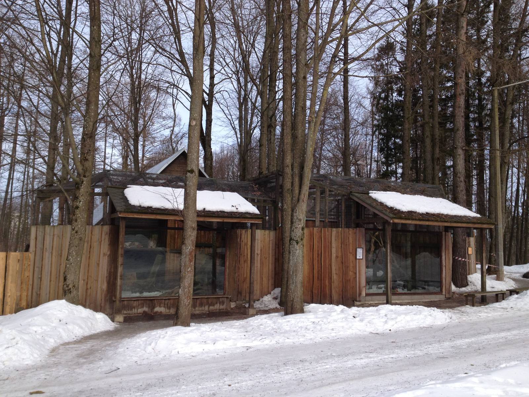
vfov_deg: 40.7
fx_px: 535
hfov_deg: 52.6
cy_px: 198
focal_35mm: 35
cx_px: 264
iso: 50
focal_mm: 4.28
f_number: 2.4
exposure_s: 1/1062
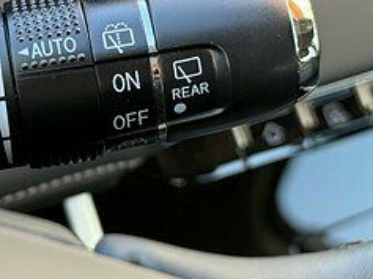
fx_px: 1194
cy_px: 87
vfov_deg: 13.3
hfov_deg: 17.7
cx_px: 112
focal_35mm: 111
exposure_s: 1/90
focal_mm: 6.76
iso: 100
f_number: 1.78
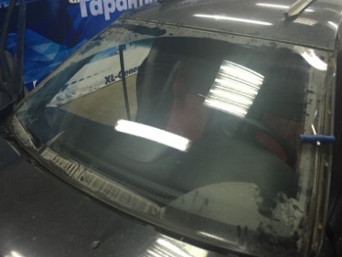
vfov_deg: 45.5
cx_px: 166
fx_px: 306
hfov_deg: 58.3
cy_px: 126
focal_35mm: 31
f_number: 2.2
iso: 200
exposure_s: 1/33
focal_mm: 4.15
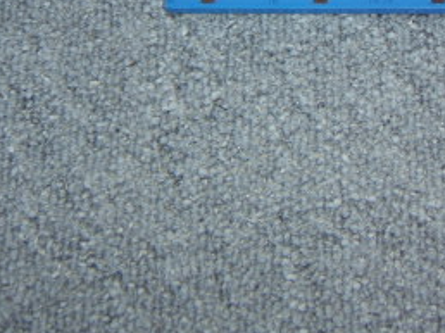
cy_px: -9
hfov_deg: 24.6
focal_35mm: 77
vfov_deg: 18.6
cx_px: 398
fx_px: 989
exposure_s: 1/30
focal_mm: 8.13
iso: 141
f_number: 2.7
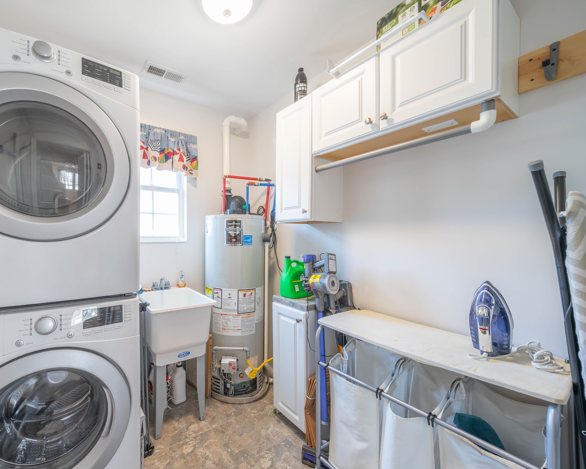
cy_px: 242
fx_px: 243
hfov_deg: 99.0
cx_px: 226
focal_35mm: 14
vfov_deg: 88.0
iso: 640
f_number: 7.1
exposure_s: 1/8
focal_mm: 12
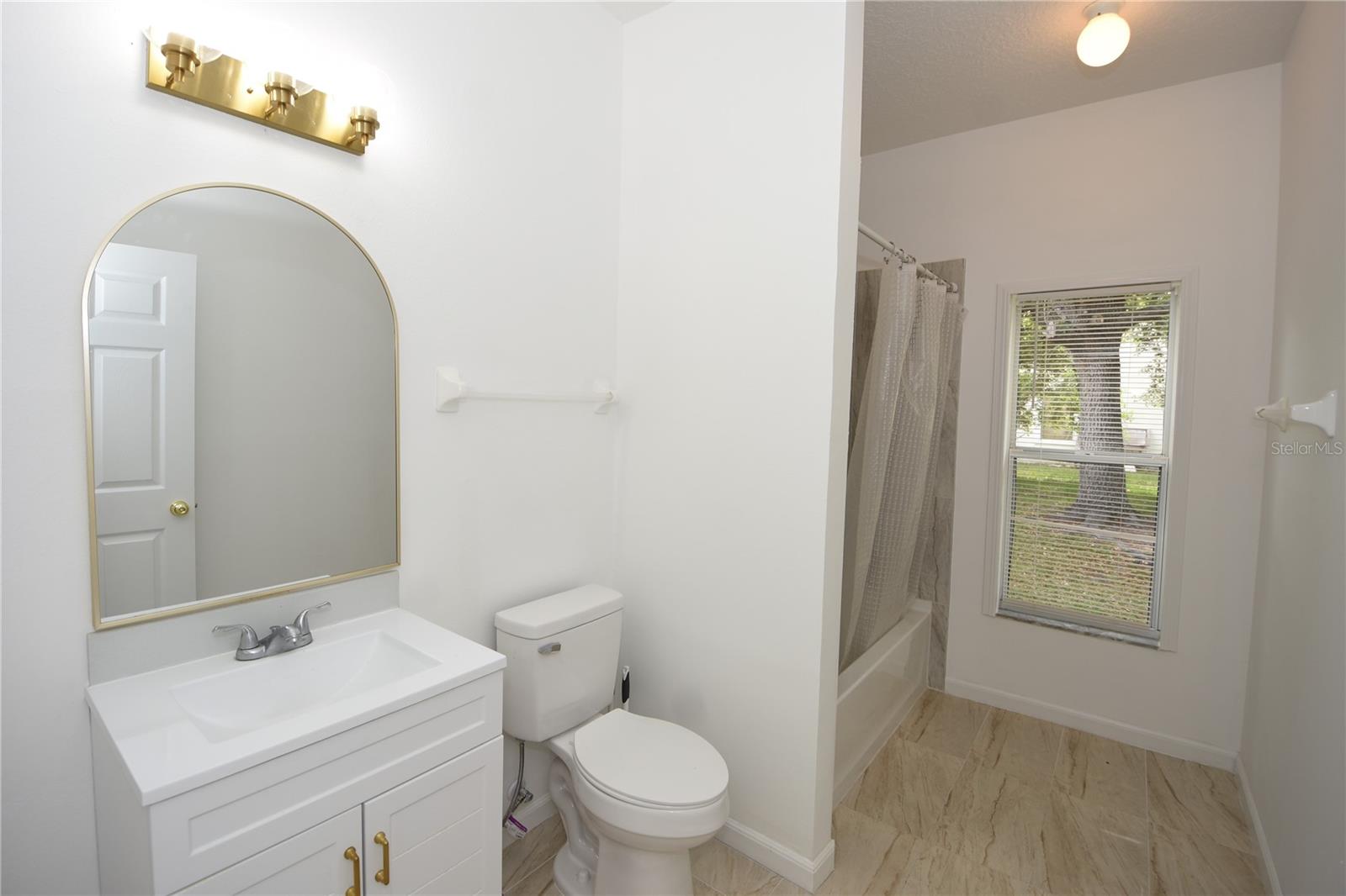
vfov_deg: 77.3
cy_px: 448
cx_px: 673
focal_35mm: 15
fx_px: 561
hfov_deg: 100.4
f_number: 4
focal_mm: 10
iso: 100
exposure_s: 1/60
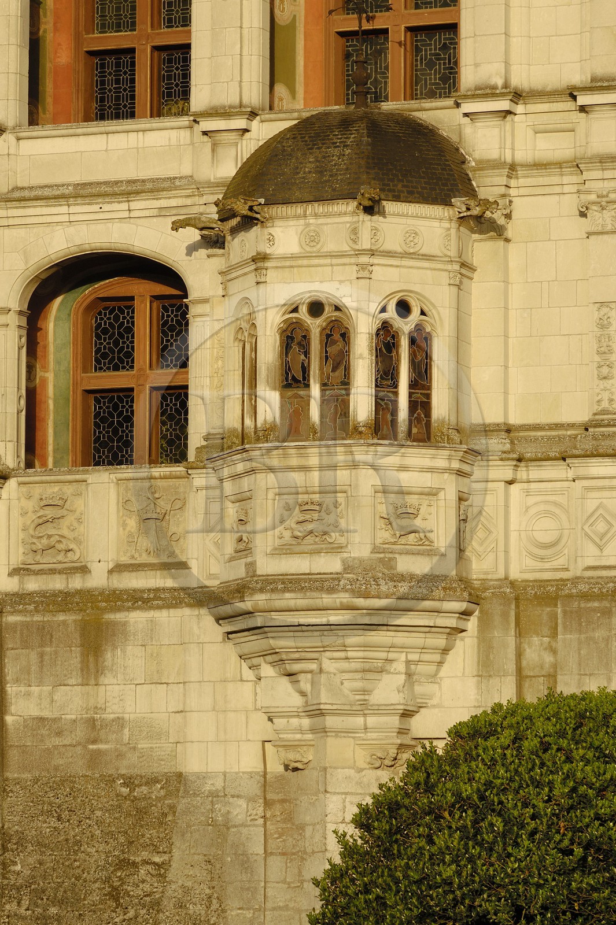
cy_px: 462
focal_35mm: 165
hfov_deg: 8.3
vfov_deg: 12.5
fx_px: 4239
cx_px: 308
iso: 100
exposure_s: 1/160
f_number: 6
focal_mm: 110
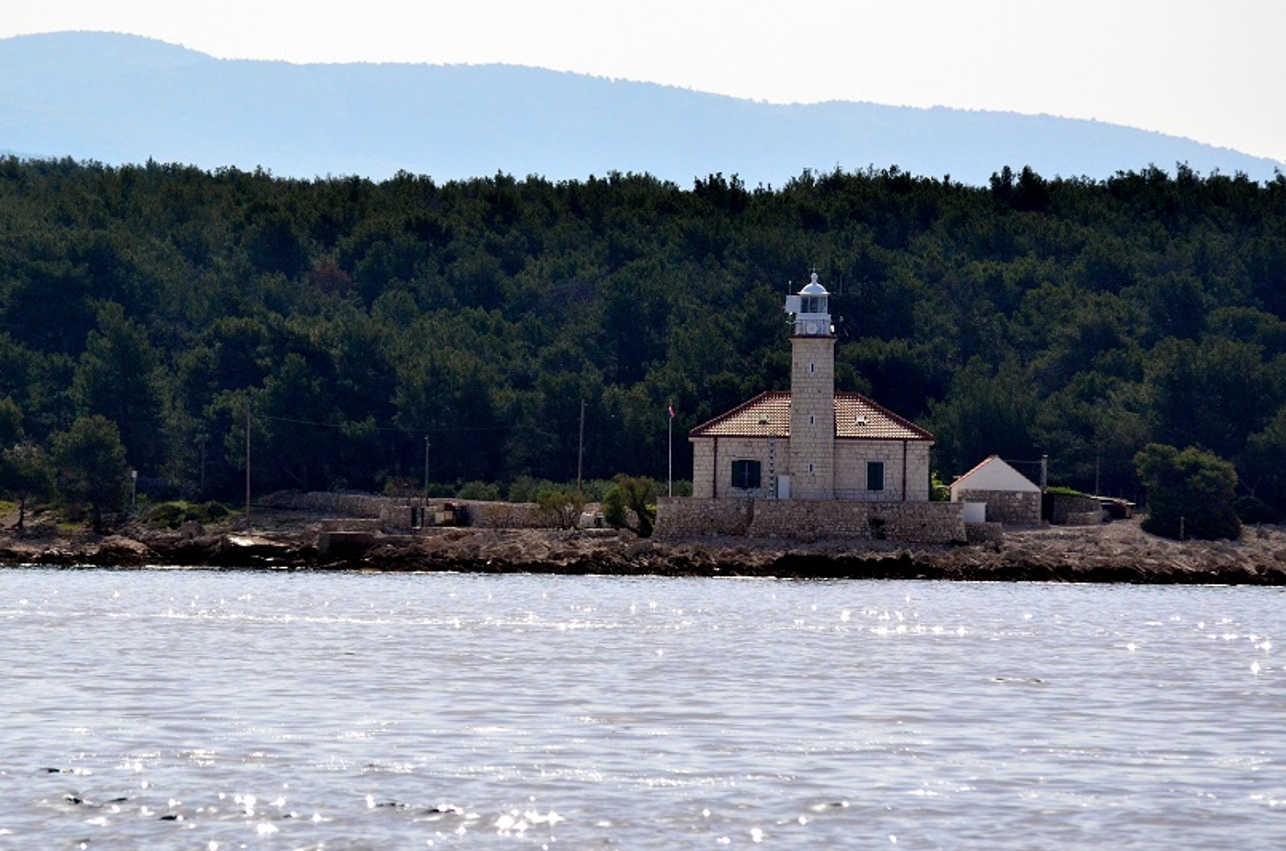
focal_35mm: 335
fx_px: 11941
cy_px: 386
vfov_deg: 4.1
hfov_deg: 6.2
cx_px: 539
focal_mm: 180
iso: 720
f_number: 5
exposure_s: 1/8000
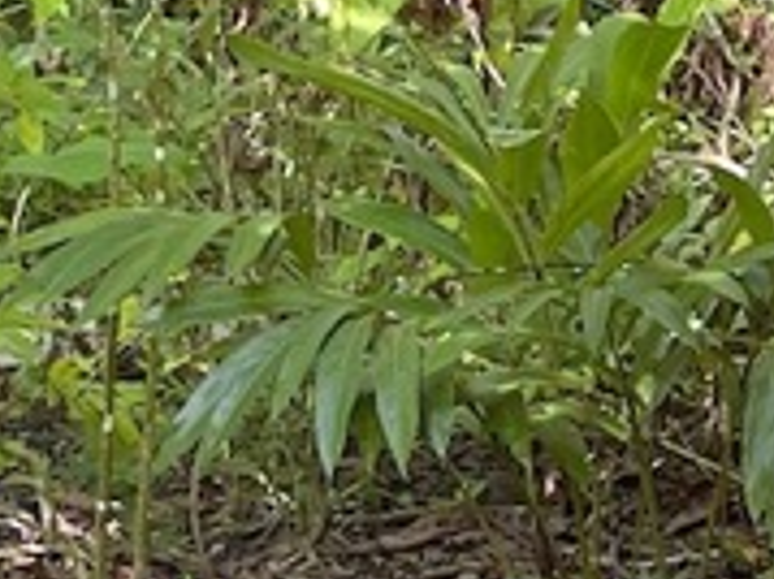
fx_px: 4000
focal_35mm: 179
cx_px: 852
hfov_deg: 10.9
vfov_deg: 8.3
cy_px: 363
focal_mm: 5.1
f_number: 1.6
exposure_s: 1/121
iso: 100
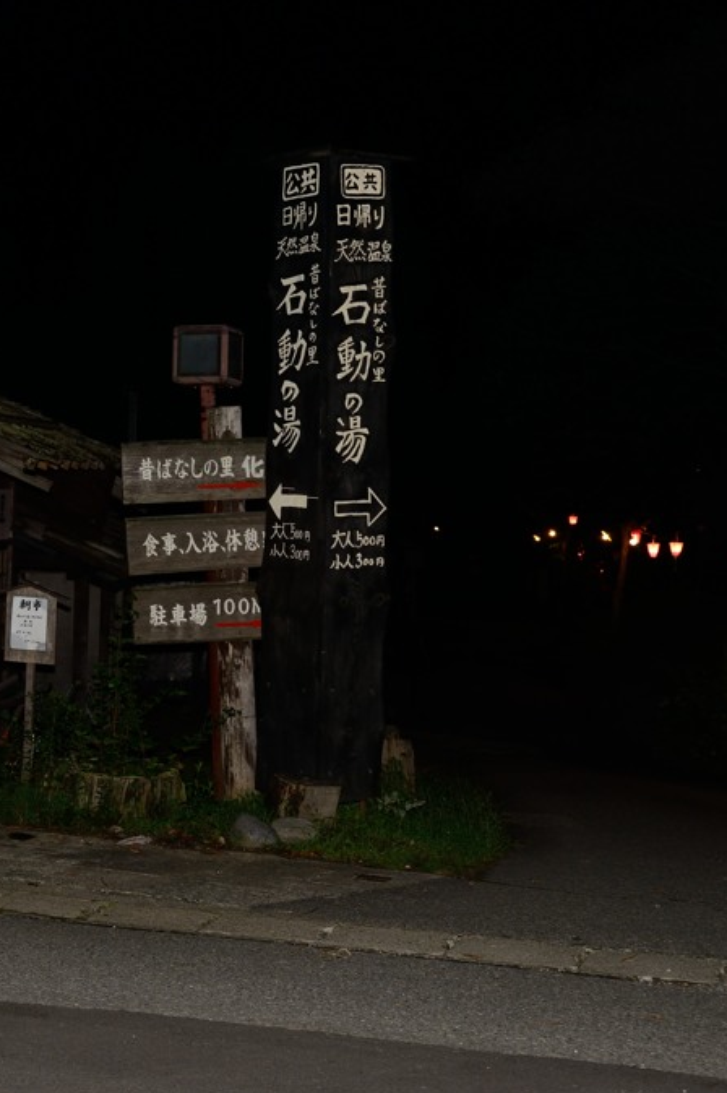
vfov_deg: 30.1
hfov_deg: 19.7
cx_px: -11
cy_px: 548
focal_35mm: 67
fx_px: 2031
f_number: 5
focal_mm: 44
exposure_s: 1/60
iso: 800
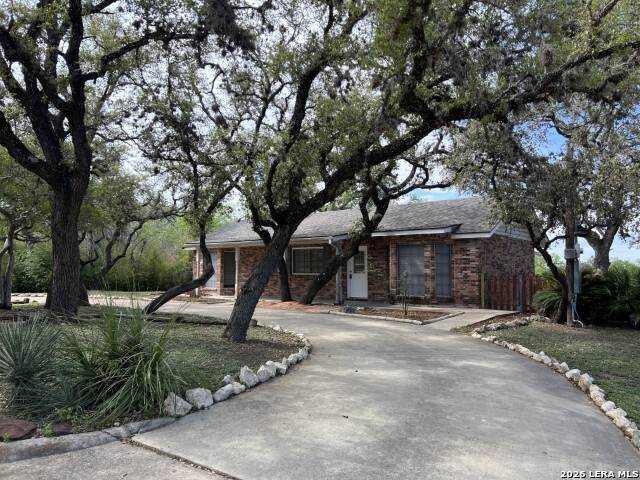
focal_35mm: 26
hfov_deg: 67.3
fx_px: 481
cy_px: 240
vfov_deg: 53.1
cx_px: 320
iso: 50
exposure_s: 1/924
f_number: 1.5
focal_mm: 5.7
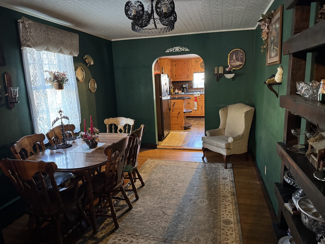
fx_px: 225
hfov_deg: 71.6
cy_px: 122
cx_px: 162
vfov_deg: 56.8
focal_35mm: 24
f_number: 1.78
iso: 800
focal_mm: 6.76
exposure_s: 1/40
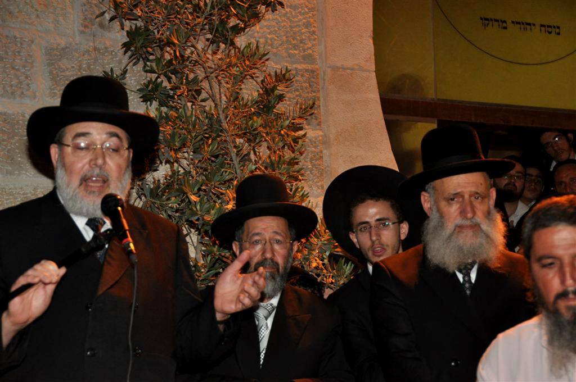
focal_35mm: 93
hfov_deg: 21.9
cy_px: 191
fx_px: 1486
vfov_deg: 14.7
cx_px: 288
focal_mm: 62
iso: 800
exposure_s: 1/60
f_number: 4.8
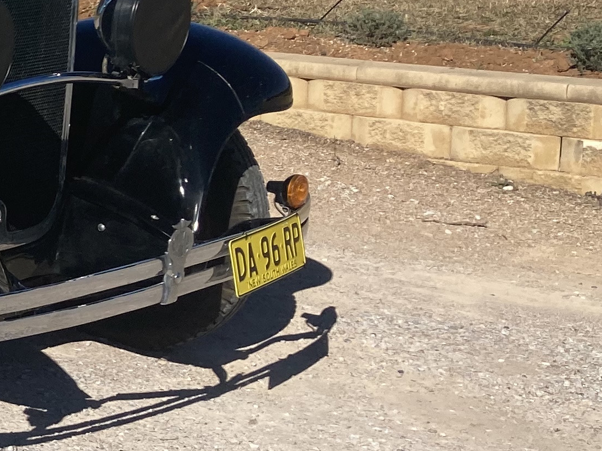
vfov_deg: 14.3
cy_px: 113
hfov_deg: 16.3
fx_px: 1791
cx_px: -451
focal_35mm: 103
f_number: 1.8
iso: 25
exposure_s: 1/3436
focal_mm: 3.99
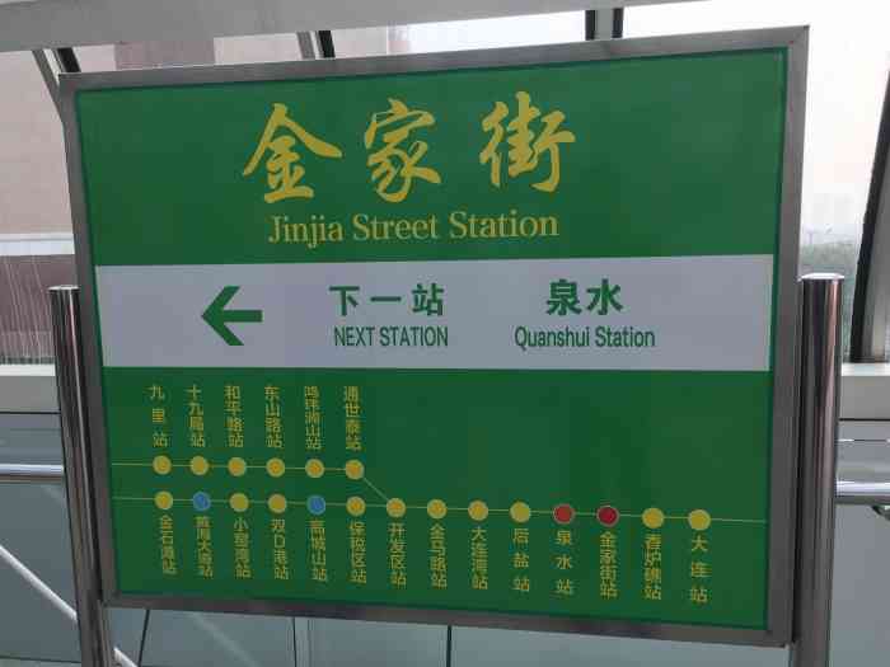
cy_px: 334
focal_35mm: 29
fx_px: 746
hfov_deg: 61.7
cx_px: 445
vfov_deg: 48.2
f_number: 2.2
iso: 25
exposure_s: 1/149
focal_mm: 4.15
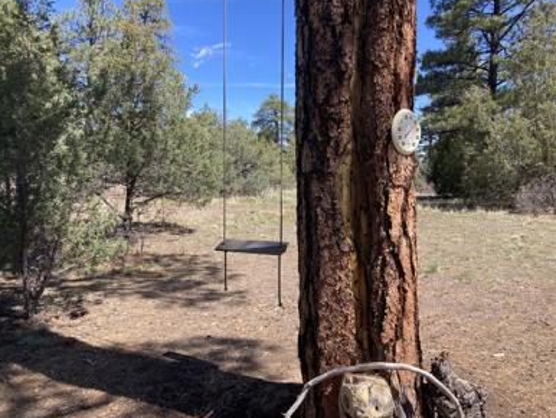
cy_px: 208
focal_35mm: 29
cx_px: 281
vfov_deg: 48.3
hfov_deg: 61.6
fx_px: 466
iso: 20
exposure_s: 1/979
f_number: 1.8
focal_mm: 3.99
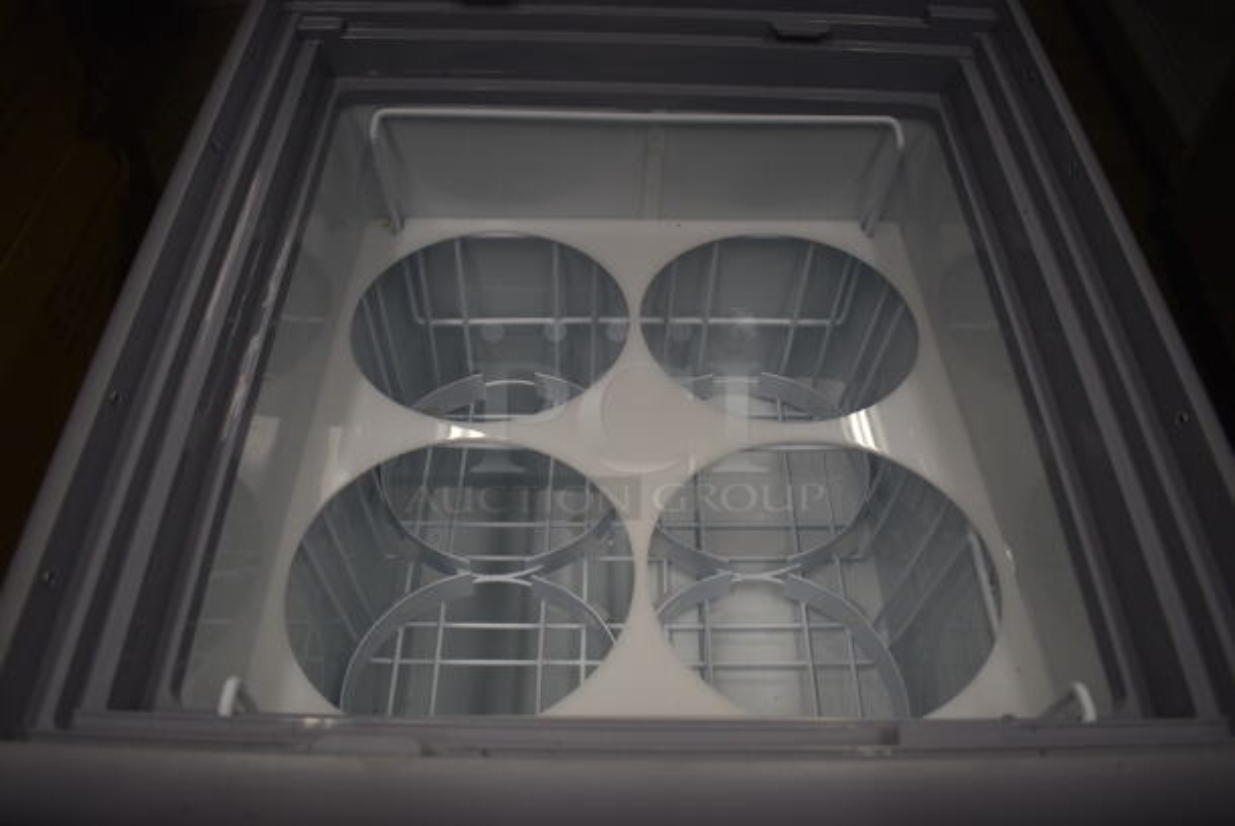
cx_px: 618
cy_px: 413
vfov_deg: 48.0
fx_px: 927
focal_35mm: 27
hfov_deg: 67.3
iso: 640
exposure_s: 1/250
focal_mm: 18
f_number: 3.5
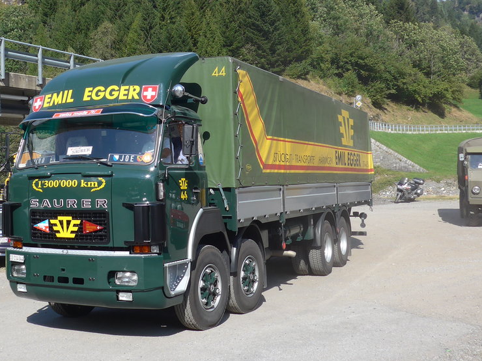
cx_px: 104
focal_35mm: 47
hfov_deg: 39.0
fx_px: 654
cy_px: 126
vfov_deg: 30.7
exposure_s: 1/1300
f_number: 2.8
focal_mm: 6
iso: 80
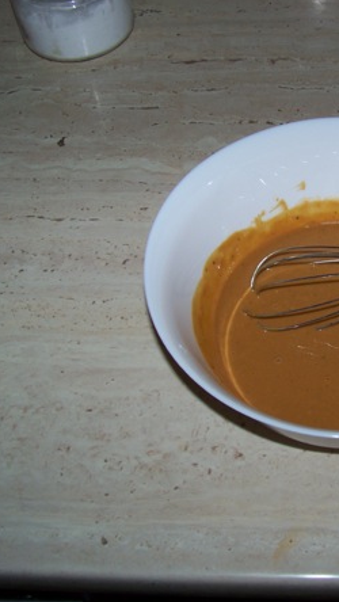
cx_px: 338
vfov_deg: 39.2
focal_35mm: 53
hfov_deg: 21.8
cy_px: 300
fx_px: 846
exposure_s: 1/125
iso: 64
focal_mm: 5.85
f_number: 5
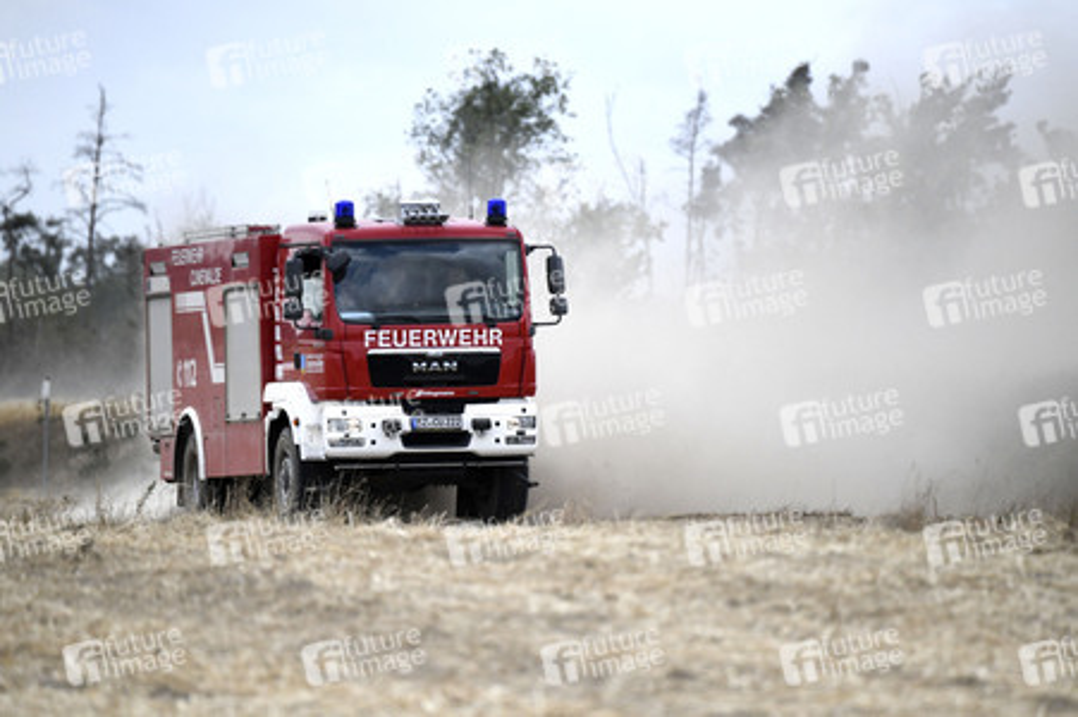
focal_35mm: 400
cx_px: 539
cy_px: 358
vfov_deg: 3.4
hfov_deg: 5.2
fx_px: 11969
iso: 2000
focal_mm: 400
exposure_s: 1/8000
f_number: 5.6
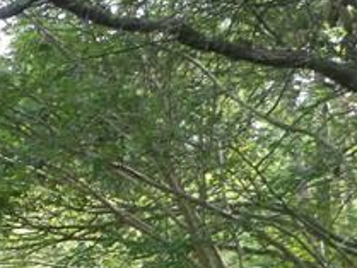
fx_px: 619
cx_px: 20
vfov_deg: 24.4
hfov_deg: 30.4
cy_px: 138
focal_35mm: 60
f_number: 3.5
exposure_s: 1/80
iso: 80
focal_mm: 5
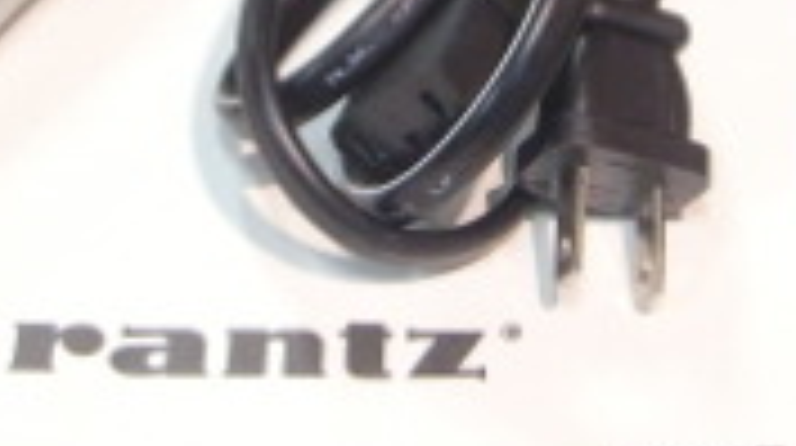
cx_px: 490
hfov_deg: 14.0
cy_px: 153
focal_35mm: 154
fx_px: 3246
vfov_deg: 7.8
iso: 200
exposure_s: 1/30
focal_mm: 6.9
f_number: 3
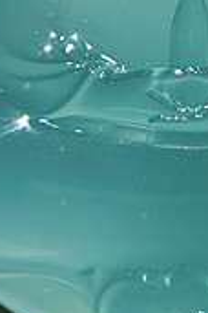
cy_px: -190
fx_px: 3900
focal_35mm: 450
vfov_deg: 4.5
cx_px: 194
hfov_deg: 3.1
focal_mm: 96
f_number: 8
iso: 100
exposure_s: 1/160
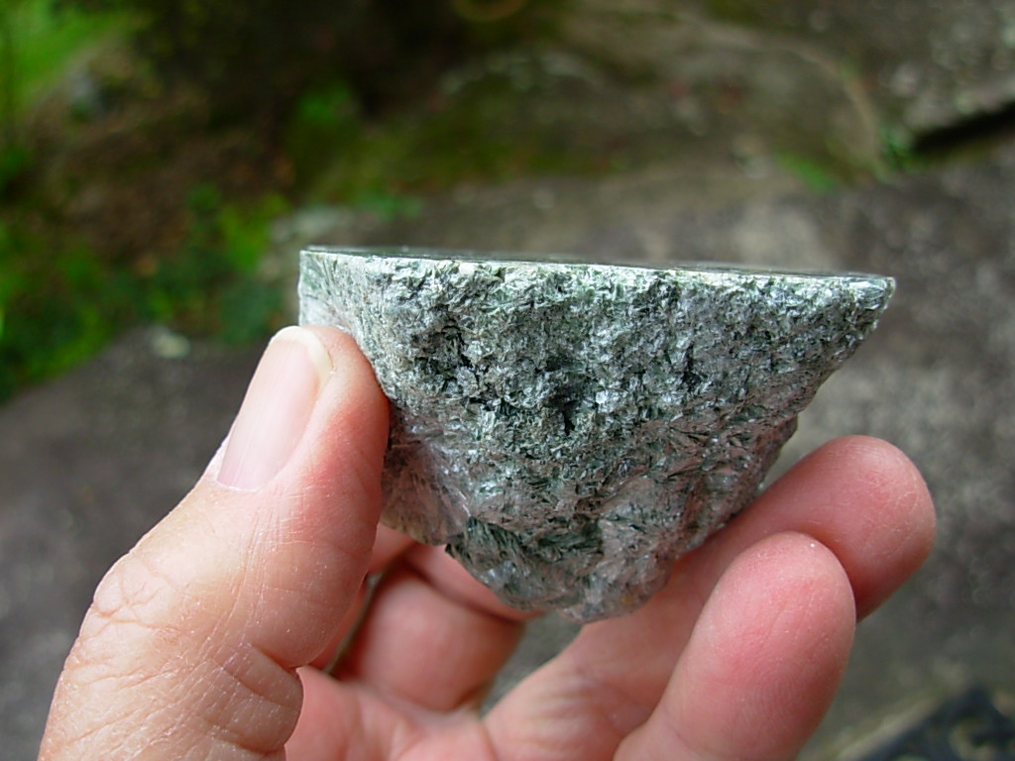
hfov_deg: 49.0
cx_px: 508
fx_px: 1114
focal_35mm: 38
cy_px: 380
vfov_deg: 37.7
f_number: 2.9
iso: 50
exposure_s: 1/197
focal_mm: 6.3
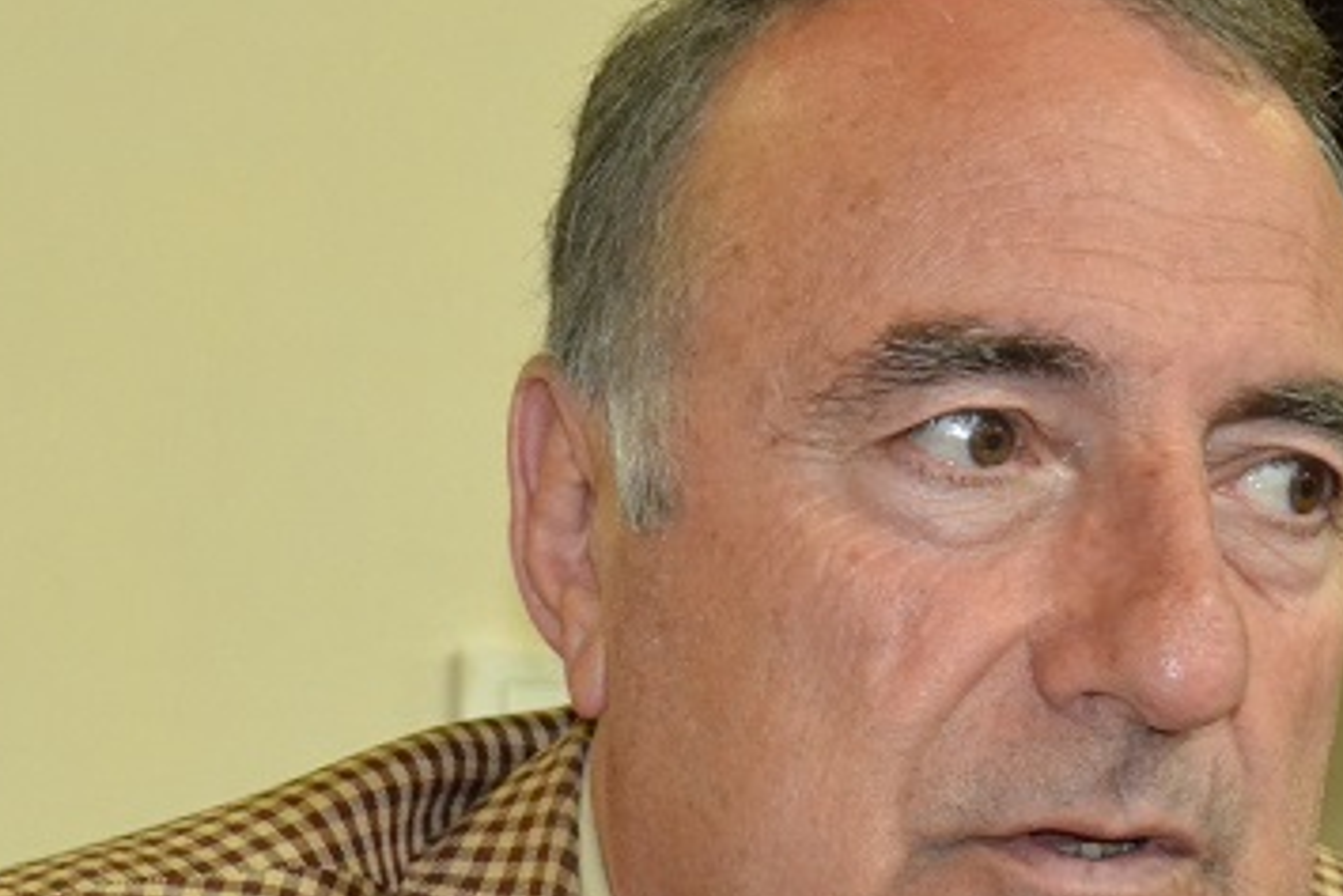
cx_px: 832
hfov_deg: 14.6
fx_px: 5237
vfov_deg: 9.7
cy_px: 970
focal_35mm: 140
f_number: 4.2
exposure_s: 1/60
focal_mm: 35
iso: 3200
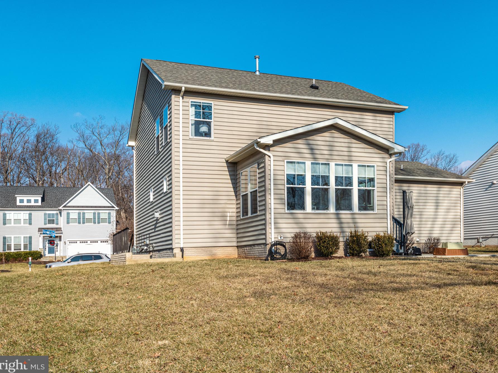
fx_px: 460
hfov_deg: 56.7
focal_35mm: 32
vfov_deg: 44.2
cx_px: 272
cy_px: 186
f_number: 8
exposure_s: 1/1250
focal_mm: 29
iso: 400
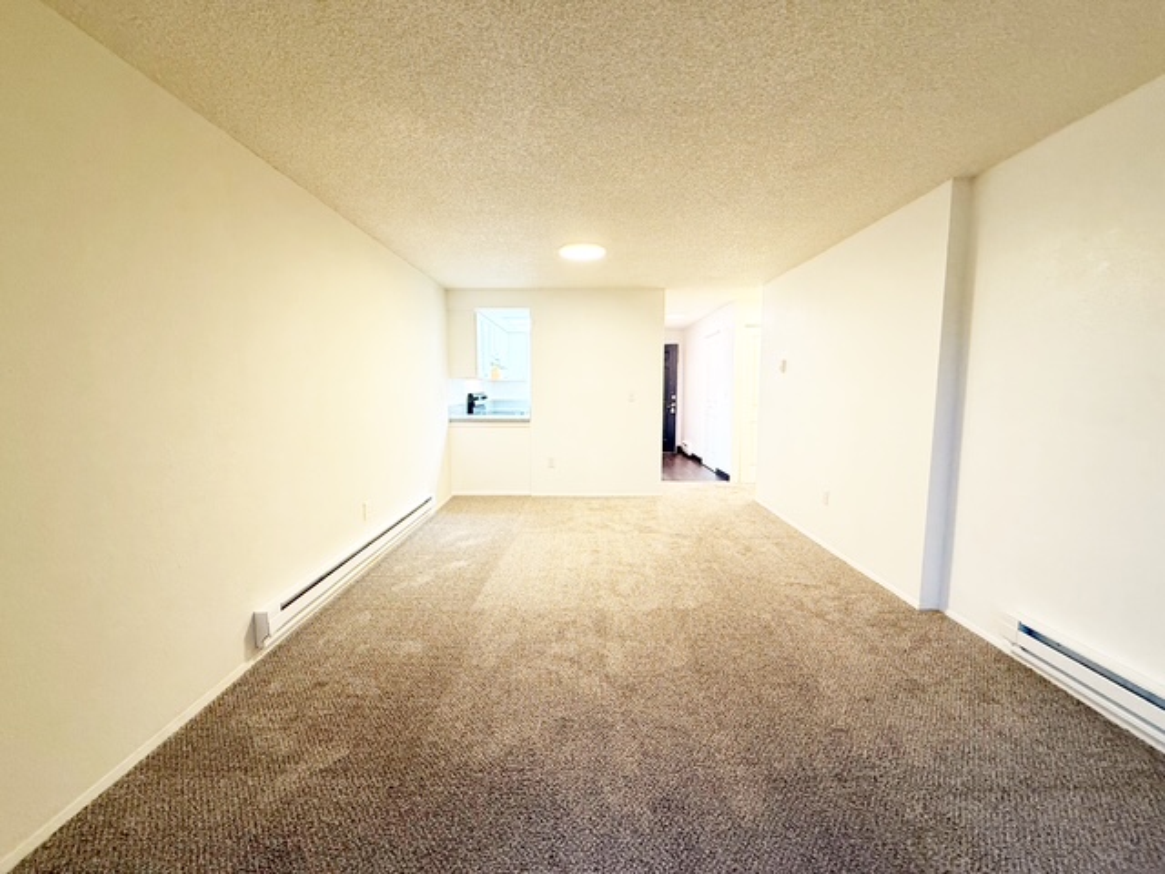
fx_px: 471
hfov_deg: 102.1
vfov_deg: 85.7
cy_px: 437
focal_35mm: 14
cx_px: 582
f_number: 2.2
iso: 160
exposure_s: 1/60
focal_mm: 2.22
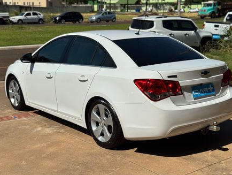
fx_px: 349
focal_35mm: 52
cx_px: 122
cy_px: 84
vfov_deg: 28.1
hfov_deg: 36.8
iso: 50
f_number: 1.78
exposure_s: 1/15385
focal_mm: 6.76
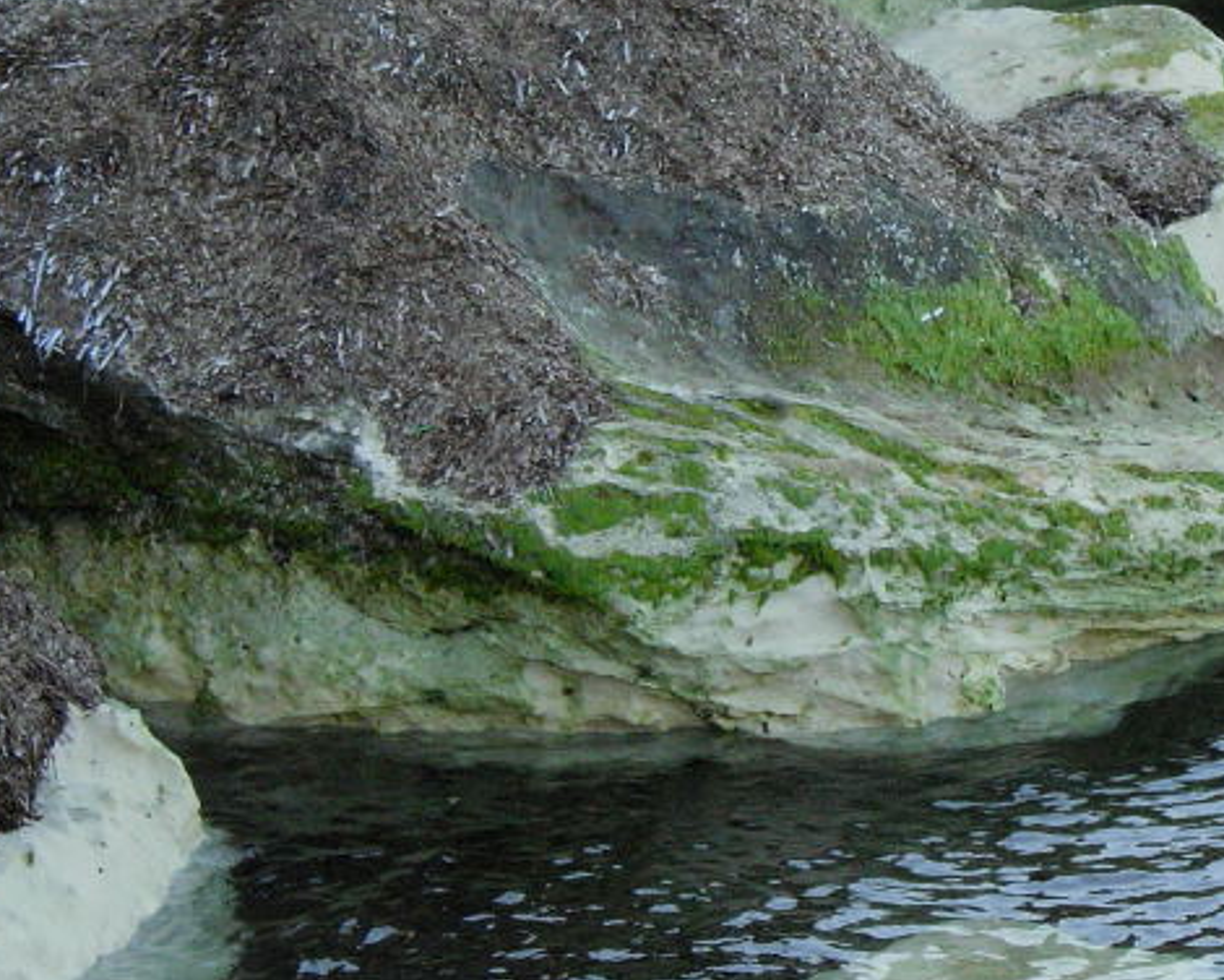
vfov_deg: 7.1
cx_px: 1172
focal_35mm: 219
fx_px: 7933
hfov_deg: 8.8
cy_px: 341
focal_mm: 21.5
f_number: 7.3
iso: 200
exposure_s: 1/152
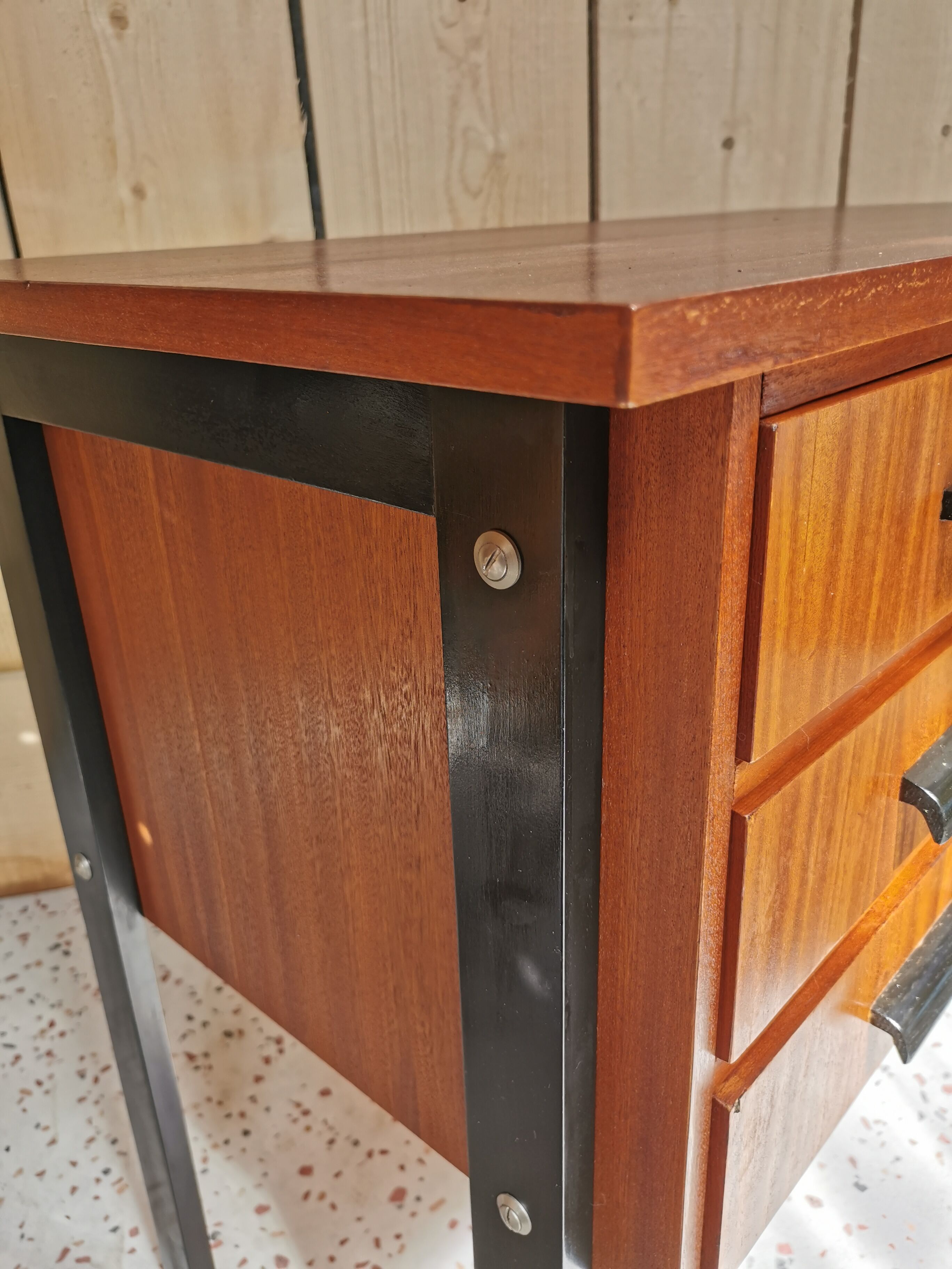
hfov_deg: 51.4
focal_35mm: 27
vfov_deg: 65.3
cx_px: 476
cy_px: 634
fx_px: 990
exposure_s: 1/368
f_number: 1.8
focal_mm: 5.58
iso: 50
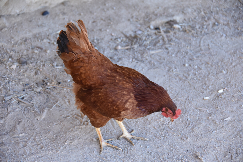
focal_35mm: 116
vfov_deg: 11.8
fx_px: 783
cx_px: 122
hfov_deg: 17.6
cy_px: 81
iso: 1600
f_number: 5.6
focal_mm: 116
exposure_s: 1/250
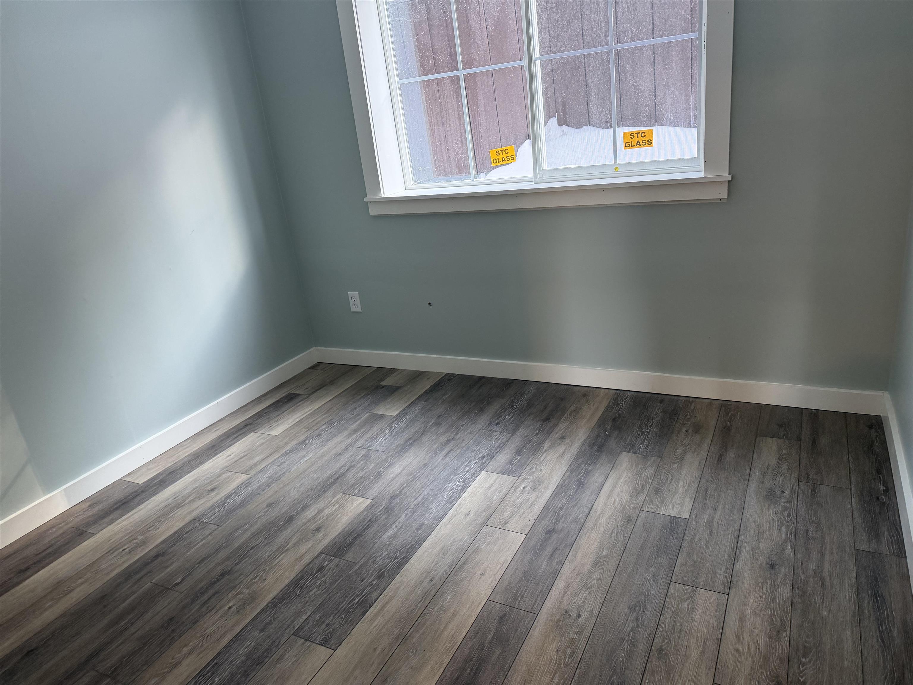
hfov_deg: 71.6
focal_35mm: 24
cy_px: 342
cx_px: 456
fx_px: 633
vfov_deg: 56.8
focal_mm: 6.76
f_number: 1.78
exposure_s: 1/120
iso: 250
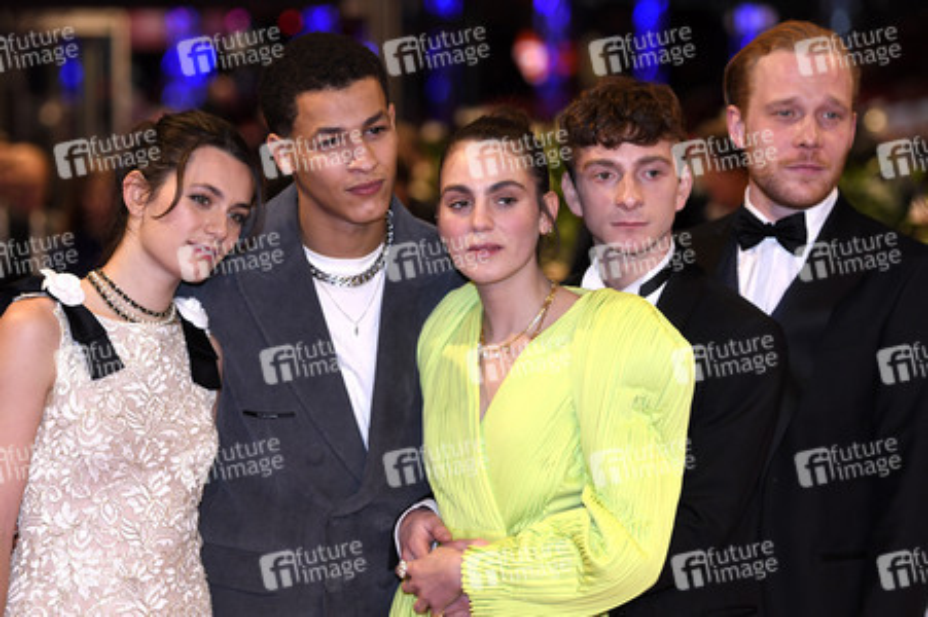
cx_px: 464
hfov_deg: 16.8
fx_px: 3142
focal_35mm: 122
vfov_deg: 11.2
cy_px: 308
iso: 1250
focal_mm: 122
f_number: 3.5
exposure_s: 1/500
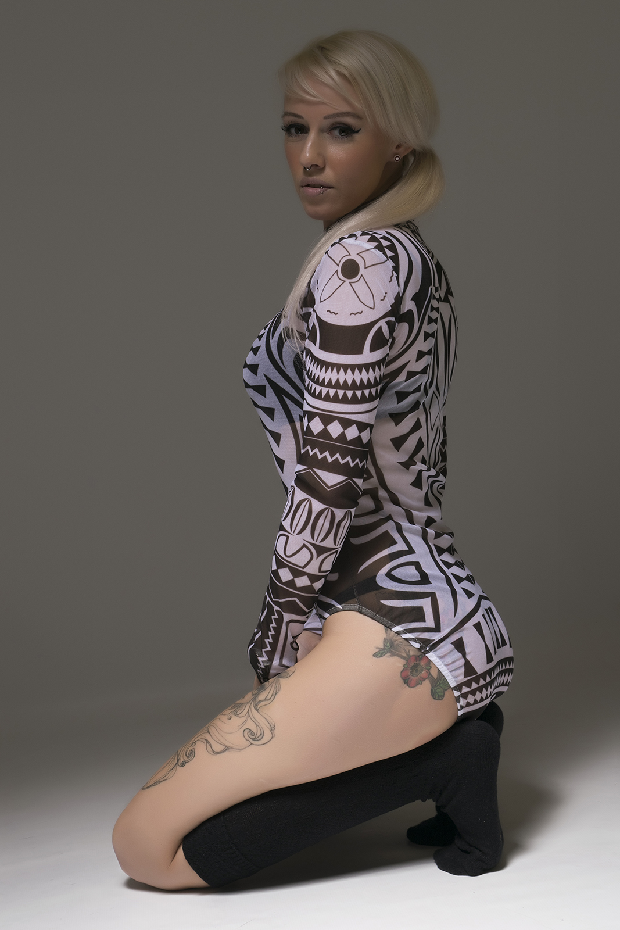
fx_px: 1859
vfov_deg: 28.1
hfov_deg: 18.9
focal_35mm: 72
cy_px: 465
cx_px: 310
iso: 100
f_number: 14
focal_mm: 48
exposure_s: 1/100
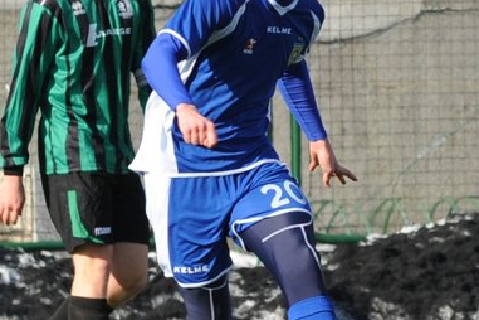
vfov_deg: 2.2
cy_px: 169
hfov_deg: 3.3
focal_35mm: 629
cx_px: 265
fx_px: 8369
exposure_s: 1/800
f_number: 8
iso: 400
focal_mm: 300
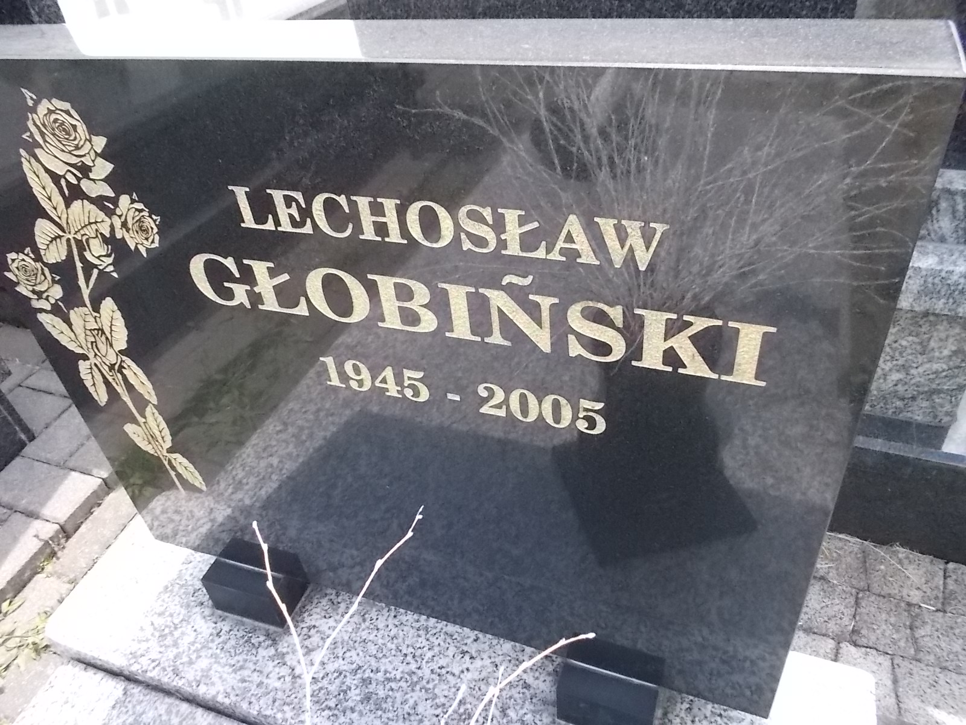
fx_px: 726
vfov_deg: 53.1
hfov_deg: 67.3
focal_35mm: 26
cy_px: 362
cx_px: 483
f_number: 8
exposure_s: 1/160
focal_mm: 4.6
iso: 400
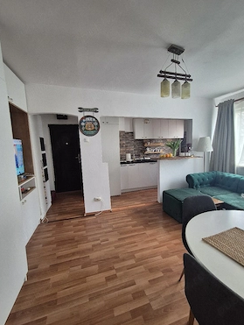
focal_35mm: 14
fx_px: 131
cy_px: 167
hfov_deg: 85.7
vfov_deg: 102.0
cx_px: 126
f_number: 2.2
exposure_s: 1/50
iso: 500
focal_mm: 2.2
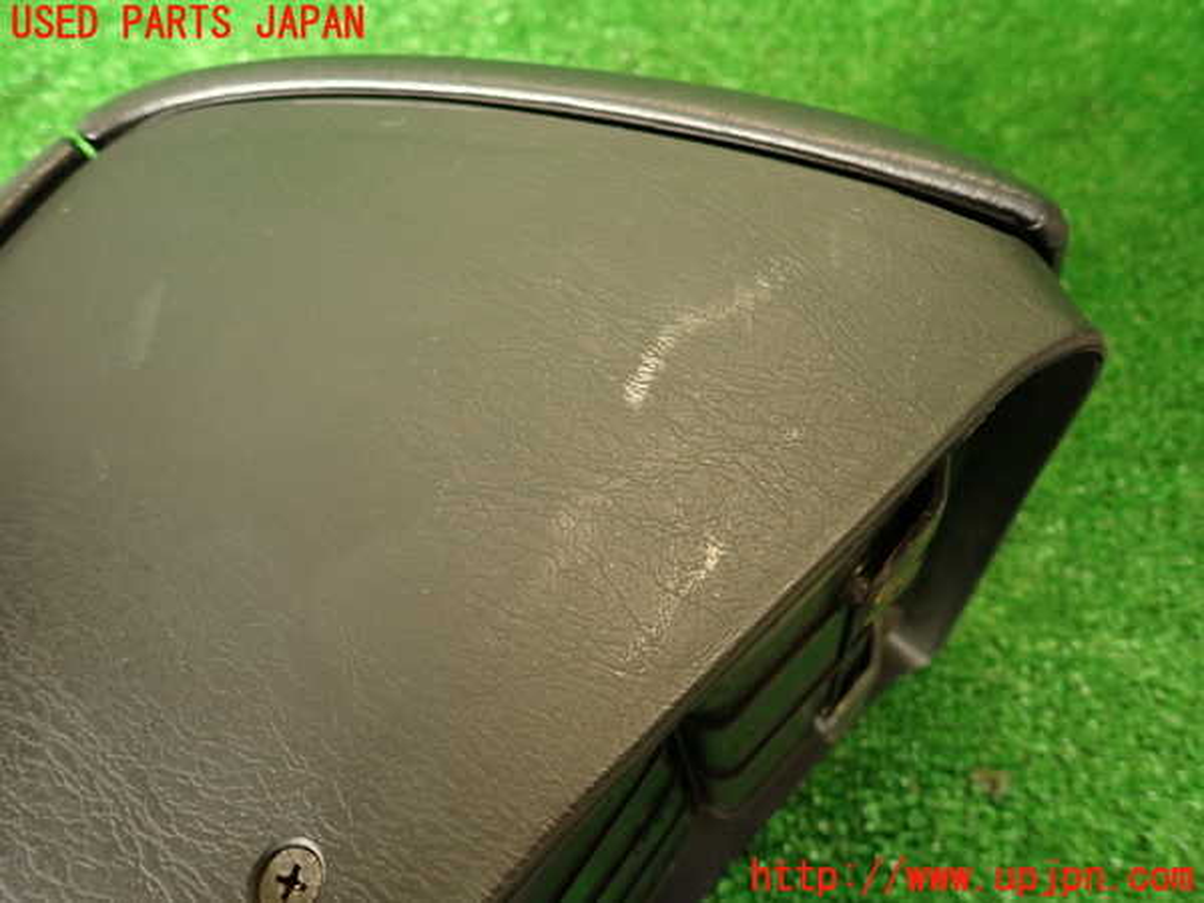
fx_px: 870
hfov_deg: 69.4
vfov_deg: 54.9
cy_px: 452
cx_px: 602
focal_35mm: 25
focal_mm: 4.5
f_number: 2
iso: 200
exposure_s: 1/30
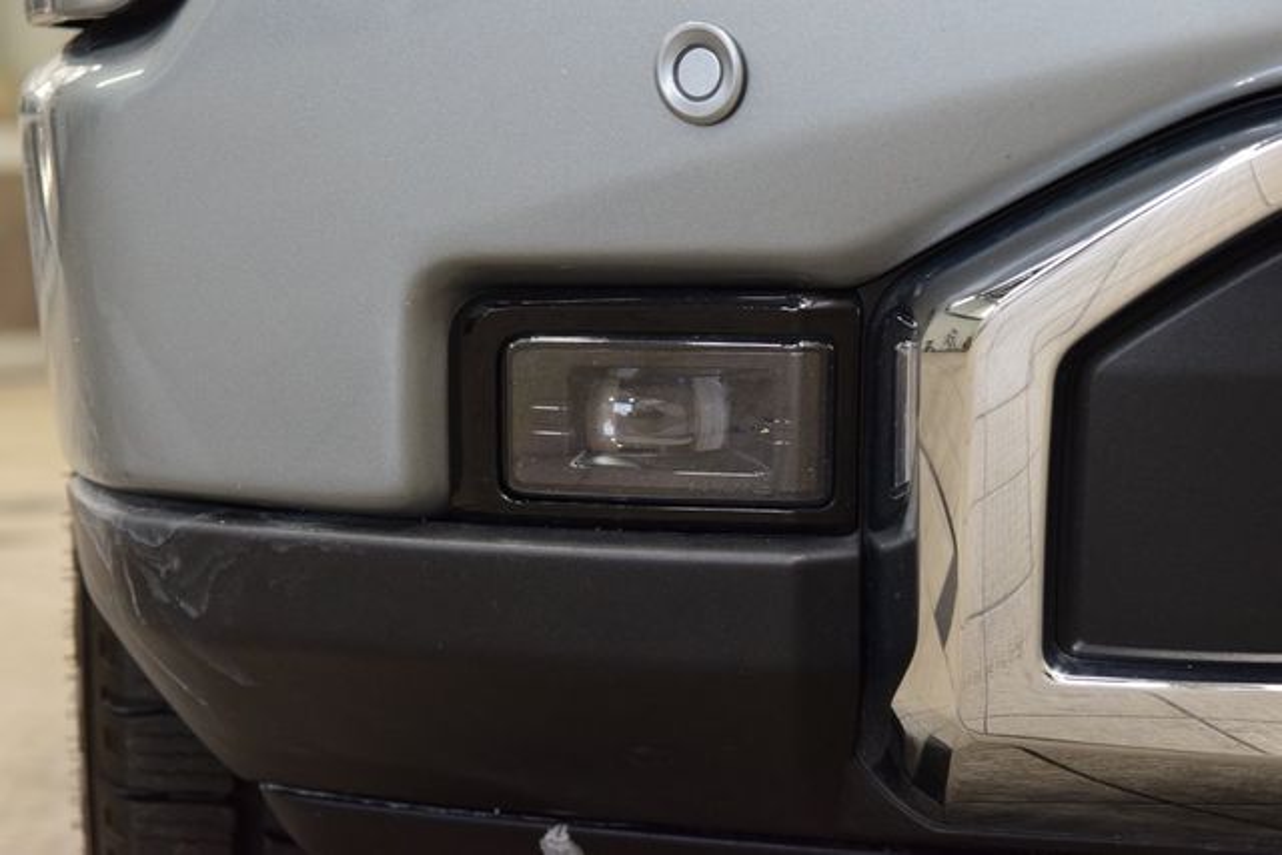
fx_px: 3740
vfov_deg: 13.0
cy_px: 428
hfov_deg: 19.5
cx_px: 641
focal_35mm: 105
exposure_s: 1/30
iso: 1400
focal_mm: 70
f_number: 7.1
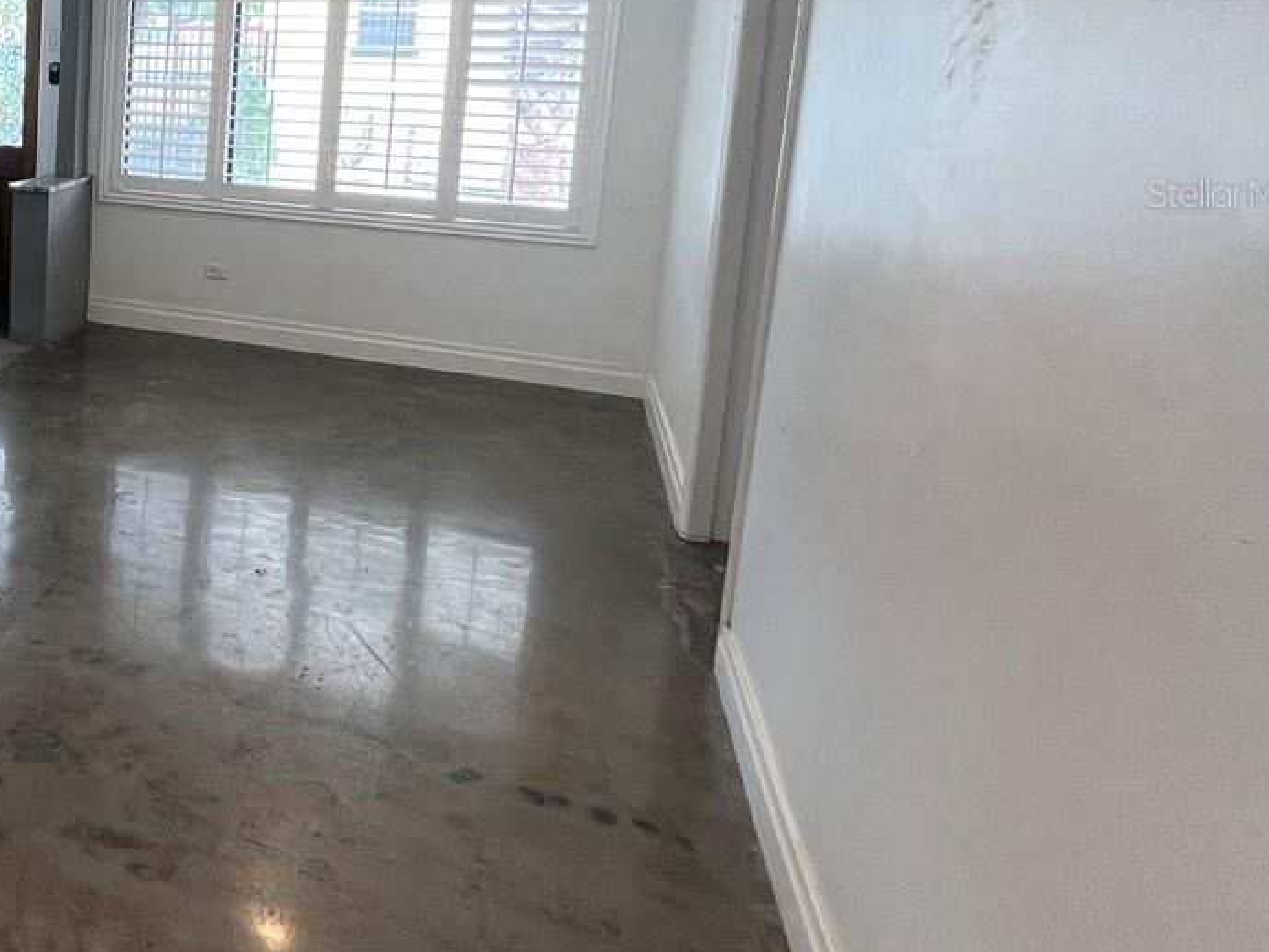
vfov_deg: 44.6
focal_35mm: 30
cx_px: -145
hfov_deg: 44.6
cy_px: 192
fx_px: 1100
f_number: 1.8
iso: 100
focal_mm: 1.57
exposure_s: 1/120
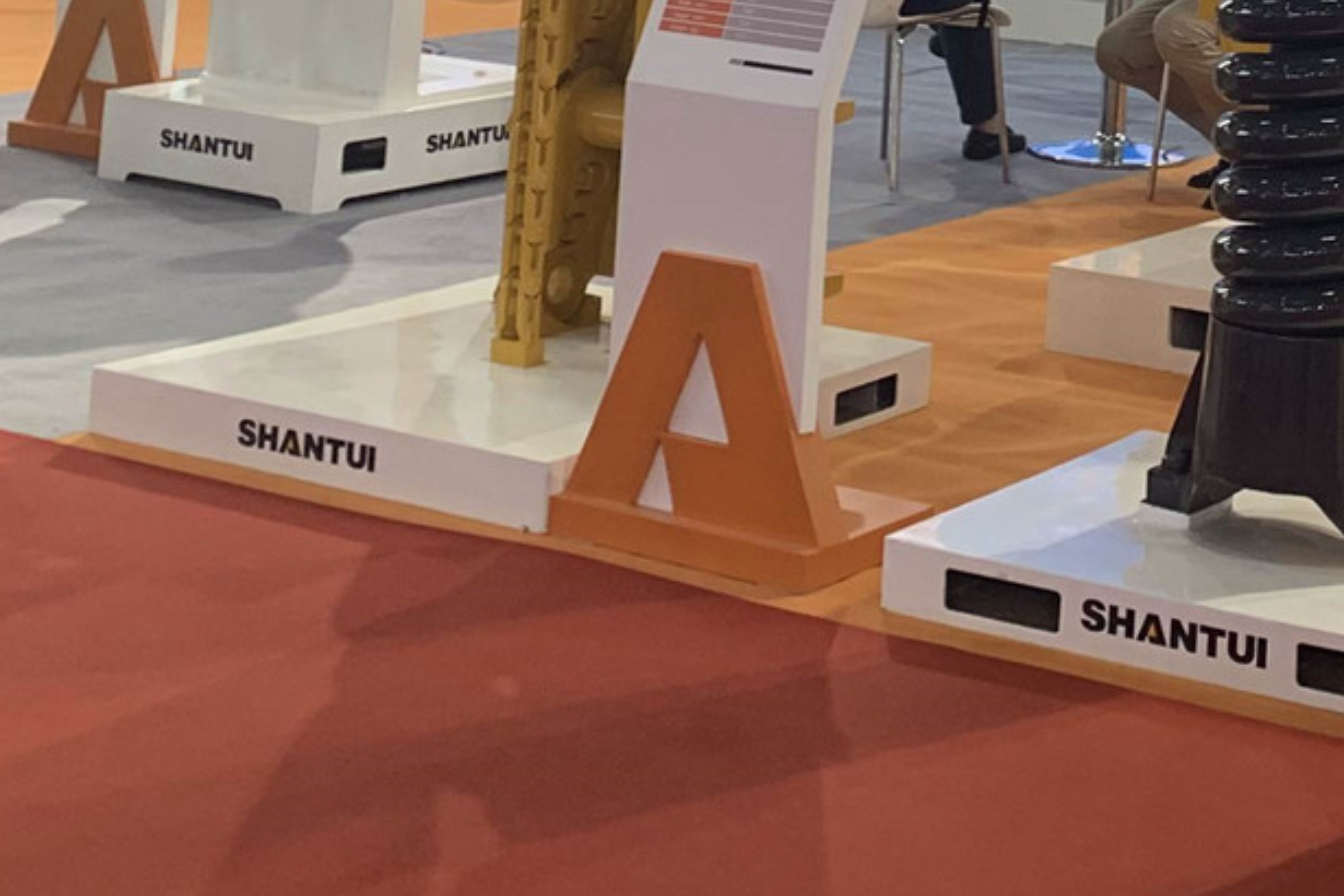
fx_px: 3285
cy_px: -723
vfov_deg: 13.8
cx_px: 1257
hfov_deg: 22.5
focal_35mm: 88
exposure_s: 1/100
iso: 64
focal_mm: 4.25
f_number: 1.8
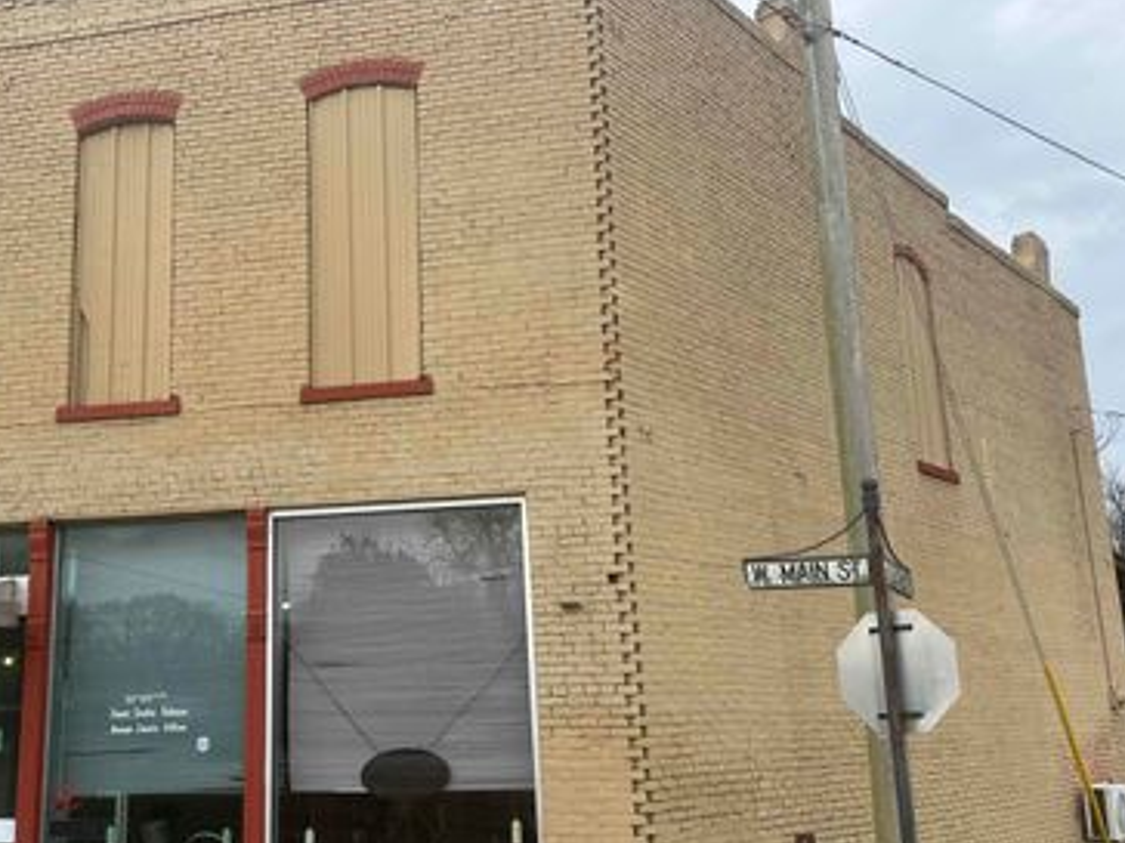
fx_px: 1072
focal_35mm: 33
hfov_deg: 54.3
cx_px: 383
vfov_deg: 42.8
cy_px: 499
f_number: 1.78
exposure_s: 1/1072
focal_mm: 6.86
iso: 80
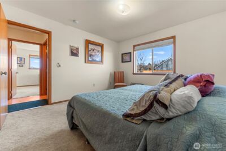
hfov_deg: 104.2
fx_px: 88
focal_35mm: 14
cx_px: 113
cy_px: 76
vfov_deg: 81.3
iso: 200
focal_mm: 14
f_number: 2.8
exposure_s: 1/50
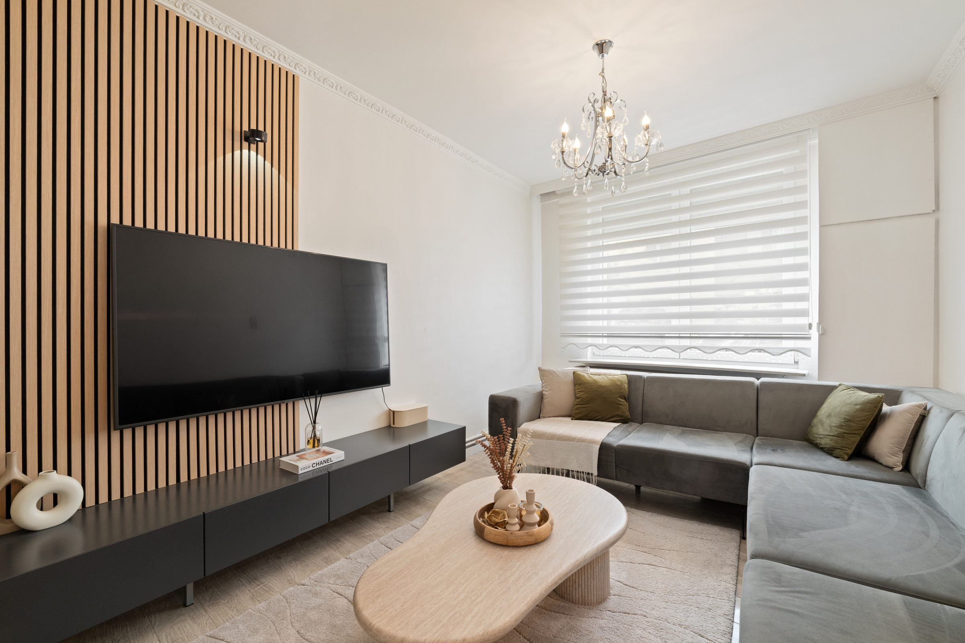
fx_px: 429
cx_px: 482
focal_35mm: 16
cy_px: 322
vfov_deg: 73.7
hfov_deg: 96.7
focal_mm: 16
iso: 250
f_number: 11
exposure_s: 1/5
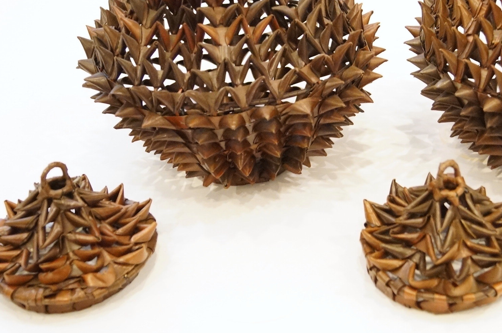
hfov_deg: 33.6
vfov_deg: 22.7
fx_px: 821
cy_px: 93
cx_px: 348
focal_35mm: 59
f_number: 4
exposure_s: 1/50
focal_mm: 24
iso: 3200
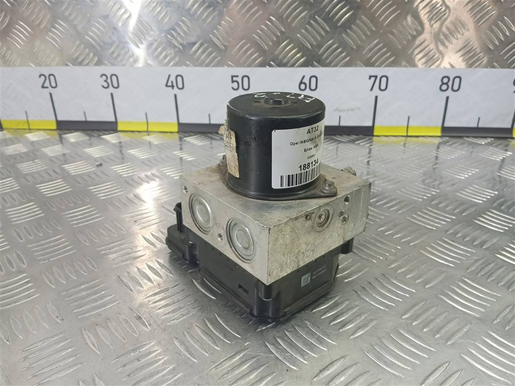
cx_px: 258
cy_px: 193
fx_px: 402
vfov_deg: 51.4
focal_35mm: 27
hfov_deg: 65.3
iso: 169
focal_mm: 4.11
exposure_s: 1/50
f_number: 1.6
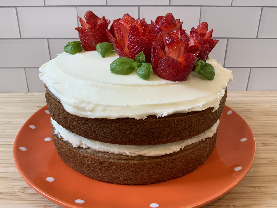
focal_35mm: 29
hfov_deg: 61.7
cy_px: 104
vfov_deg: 48.2
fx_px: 232
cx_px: 138
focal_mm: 3
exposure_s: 1/60
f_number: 1.8
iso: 50
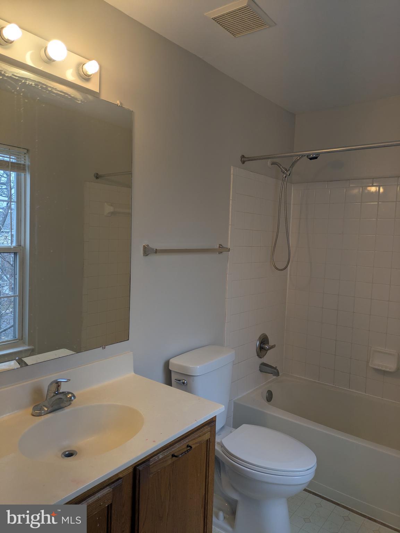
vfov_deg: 69.4
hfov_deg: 54.9
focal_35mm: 25
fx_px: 385
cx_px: 200
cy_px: 266
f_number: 1.89
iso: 63
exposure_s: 1/231
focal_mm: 5.43
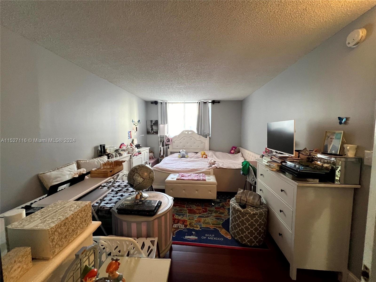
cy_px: 141
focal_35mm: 13
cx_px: 188
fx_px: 141
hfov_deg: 106.2
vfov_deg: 89.9
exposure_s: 1/60
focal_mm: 1.57
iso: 250
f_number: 1.8
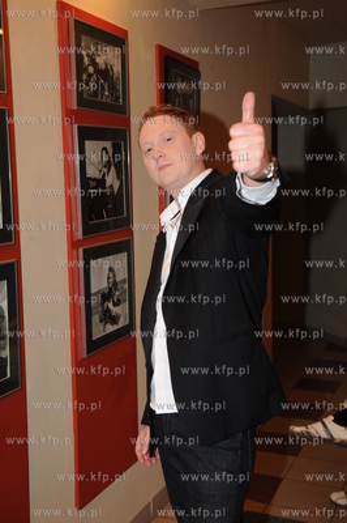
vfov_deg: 41.1
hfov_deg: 28.0
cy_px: 262
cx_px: 174
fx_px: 695
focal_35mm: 48
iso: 800
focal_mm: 48
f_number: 5.6
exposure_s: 1/60
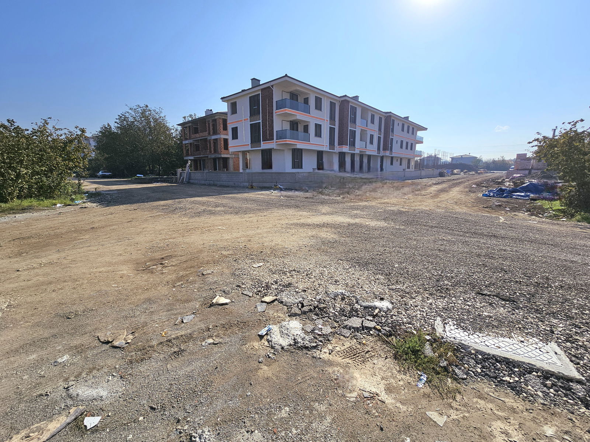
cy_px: 221
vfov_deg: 89.9
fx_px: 222
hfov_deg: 106.2
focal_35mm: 13
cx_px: 295
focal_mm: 2.2
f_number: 2.2
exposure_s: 1/10000
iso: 50
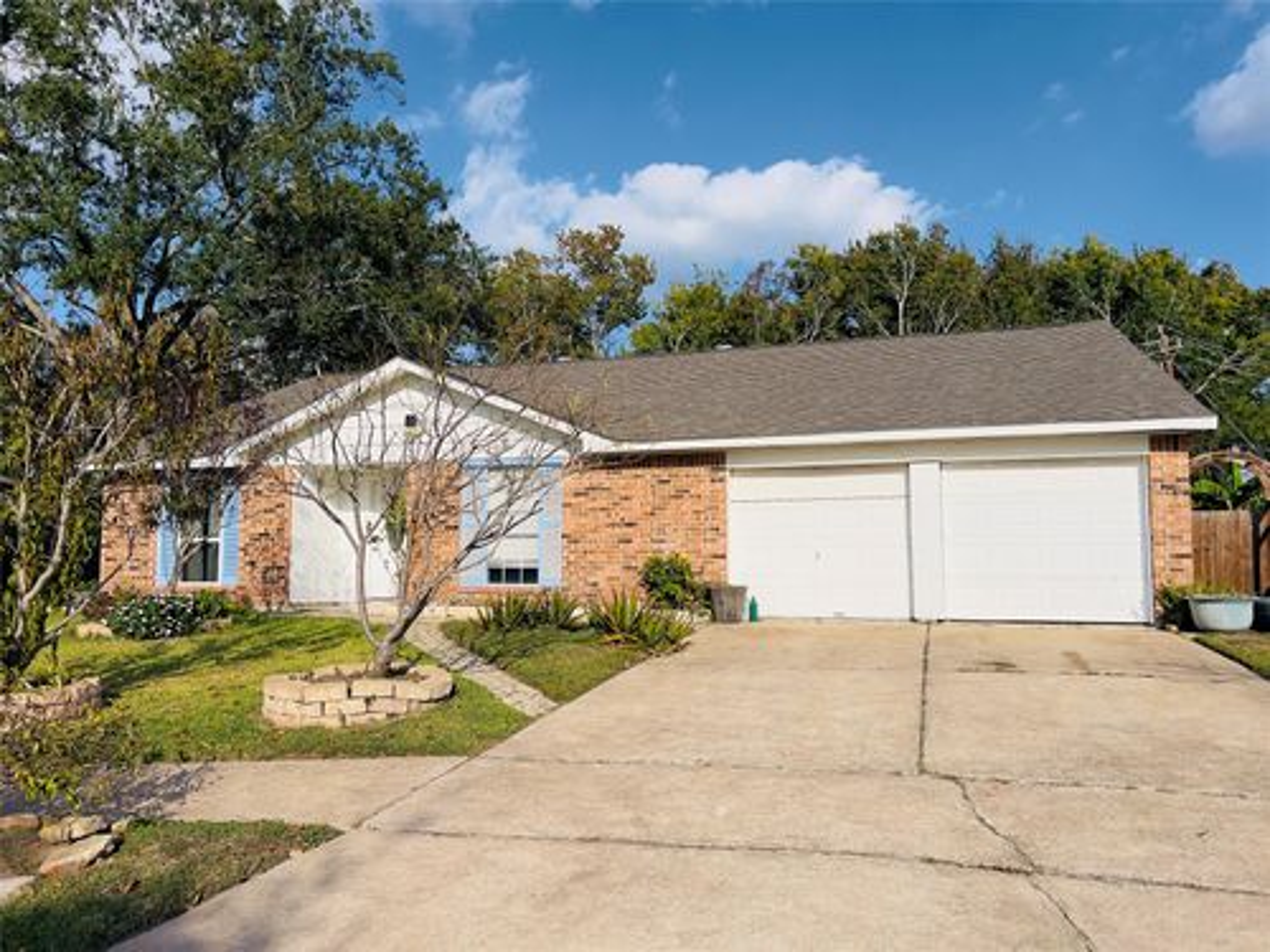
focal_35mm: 26
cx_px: 635
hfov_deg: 67.3
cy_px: 476
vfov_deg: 53.1
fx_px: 954
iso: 50
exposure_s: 1/6993
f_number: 1.5
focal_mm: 5.7
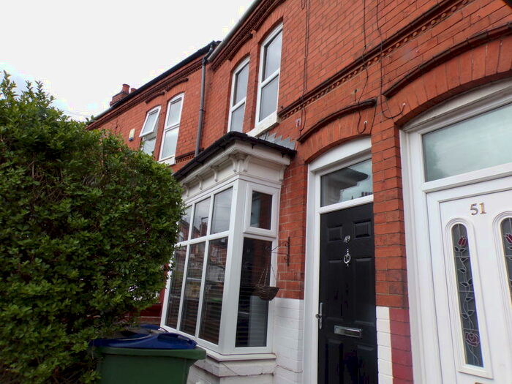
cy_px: 192
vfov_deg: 56.8
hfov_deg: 71.6
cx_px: 256
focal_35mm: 24
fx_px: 355
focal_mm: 4.3
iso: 80
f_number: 5.8
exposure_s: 1/180
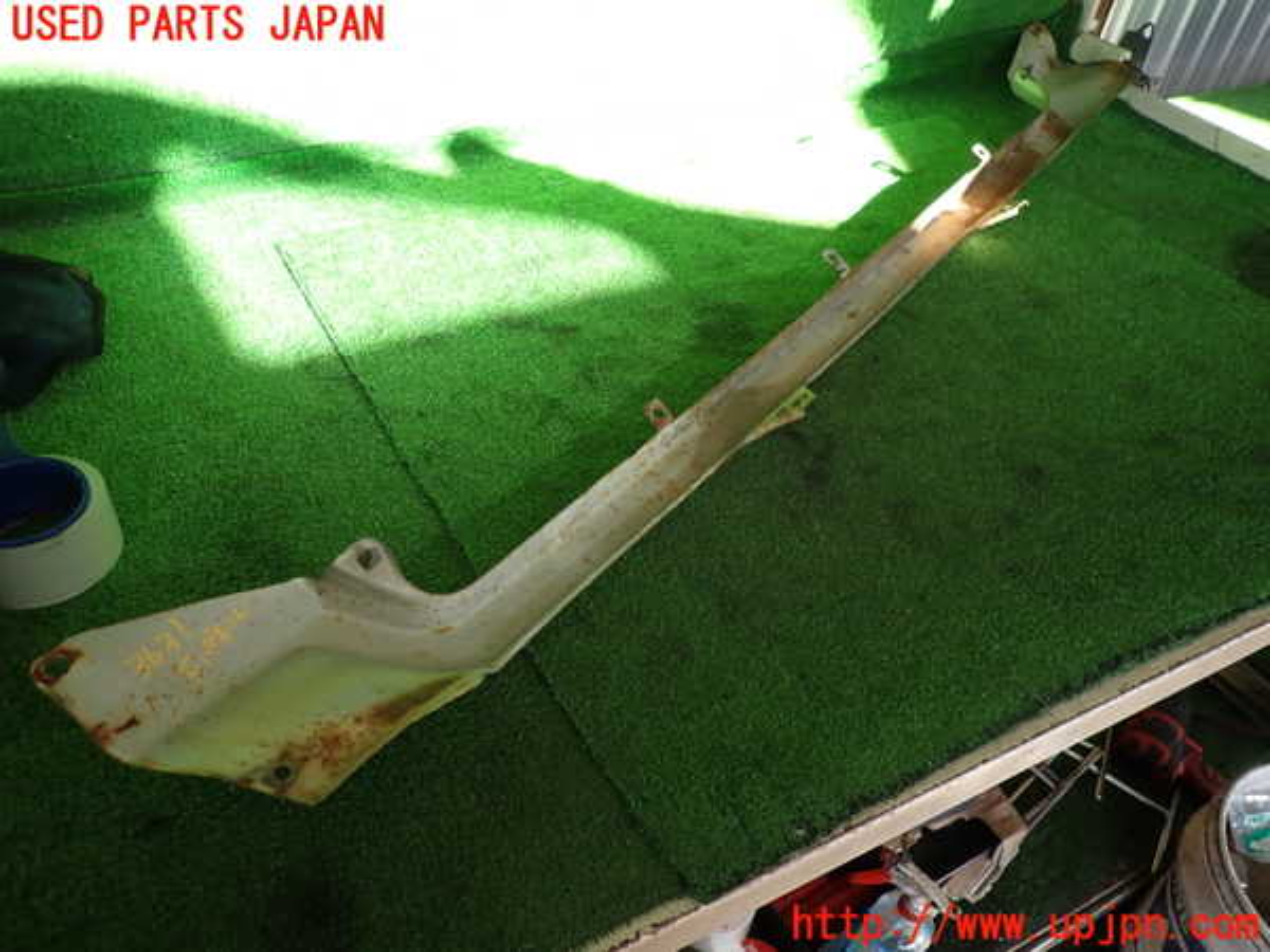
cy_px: 476
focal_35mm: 25
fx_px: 917
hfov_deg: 69.4
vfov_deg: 54.9
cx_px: 635
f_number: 2
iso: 100
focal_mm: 4.5
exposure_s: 1/100
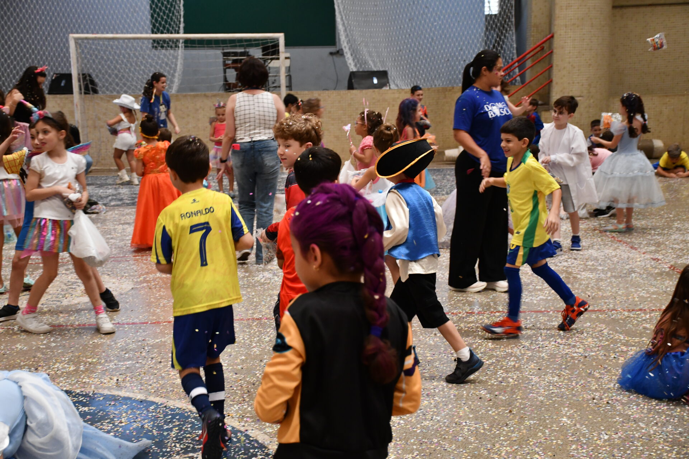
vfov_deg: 26.0
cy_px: 230
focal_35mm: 52
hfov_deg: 38.2
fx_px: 995
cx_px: 344
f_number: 4.2
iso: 1800
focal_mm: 35
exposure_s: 1/125
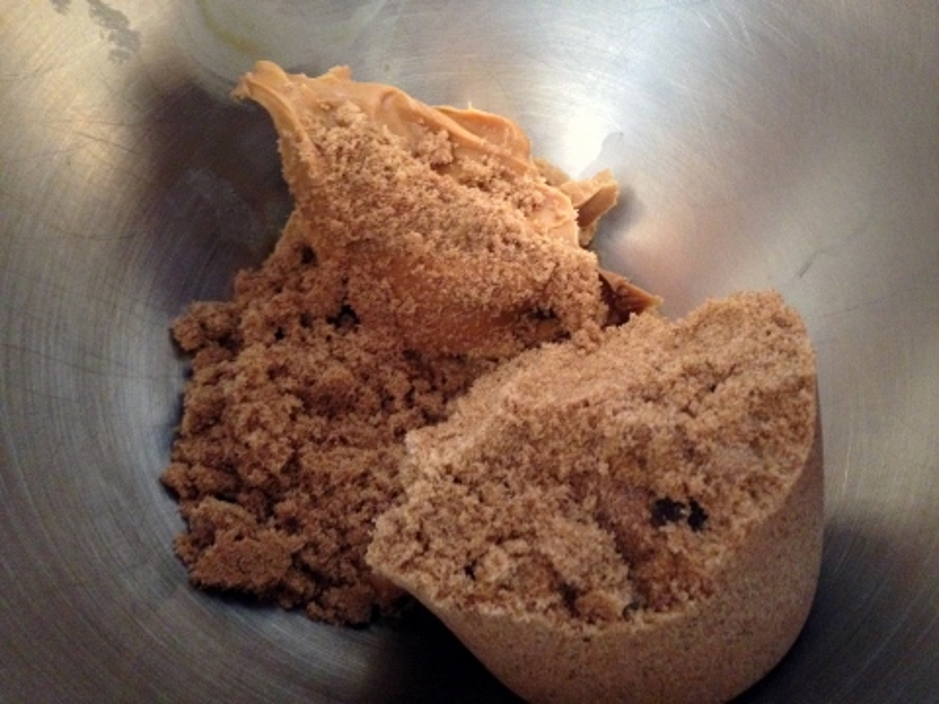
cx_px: 470
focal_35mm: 33
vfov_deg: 42.9
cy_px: 352
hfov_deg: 55.4
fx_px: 895
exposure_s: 1/15
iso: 800
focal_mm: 4.12
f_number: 2.4
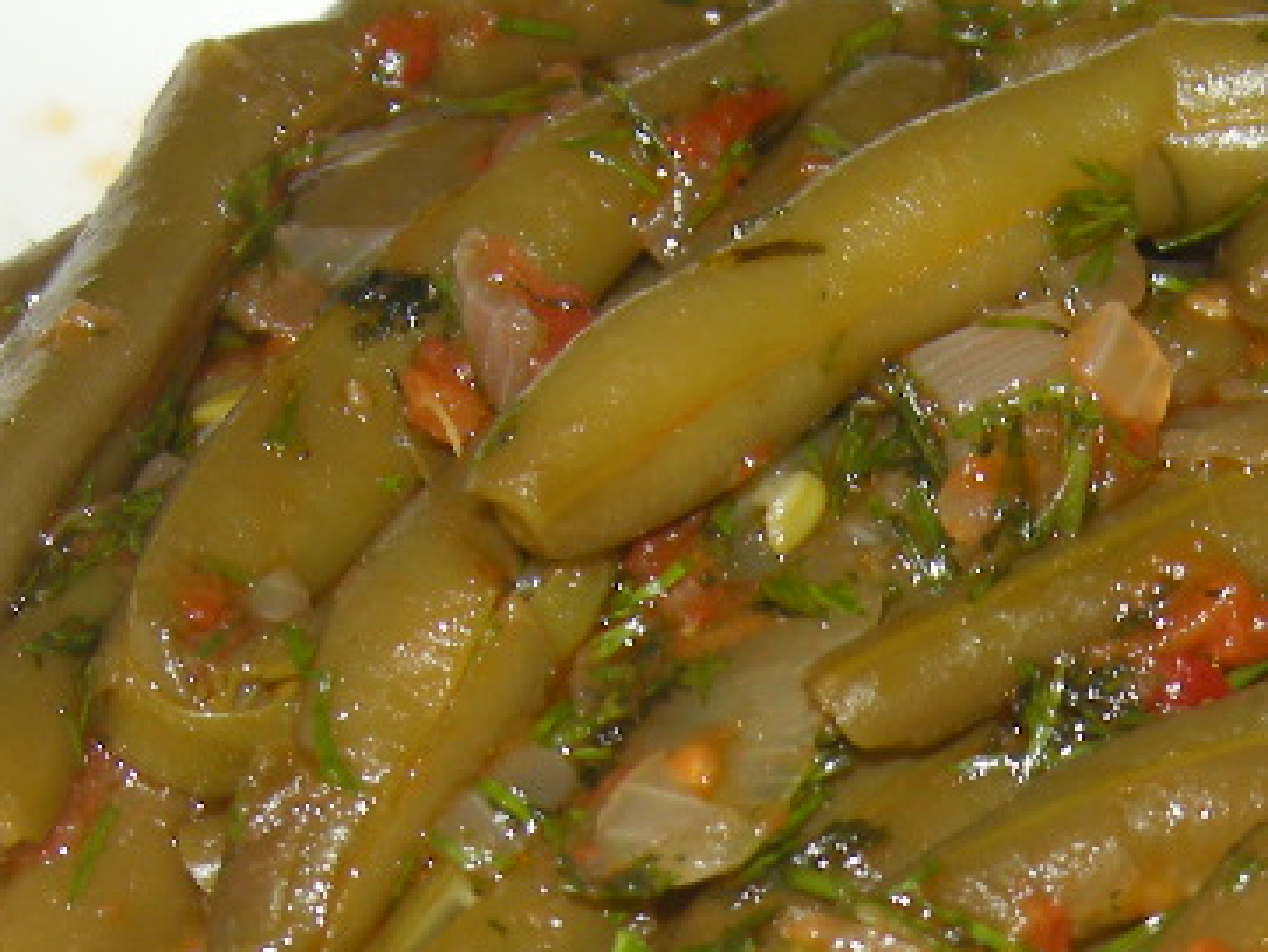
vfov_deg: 11.5
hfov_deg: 15.6
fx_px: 4544
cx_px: 1219
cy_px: 1388
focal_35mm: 124
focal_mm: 7.5
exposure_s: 1/60
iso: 64
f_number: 2.7
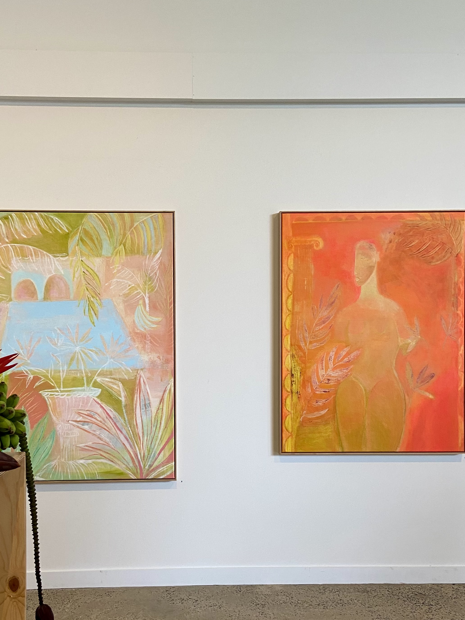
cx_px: 189
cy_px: 357
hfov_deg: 37.6
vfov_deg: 48.8
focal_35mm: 38
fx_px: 681
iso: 80
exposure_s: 1/50
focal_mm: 4.25
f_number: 1.8
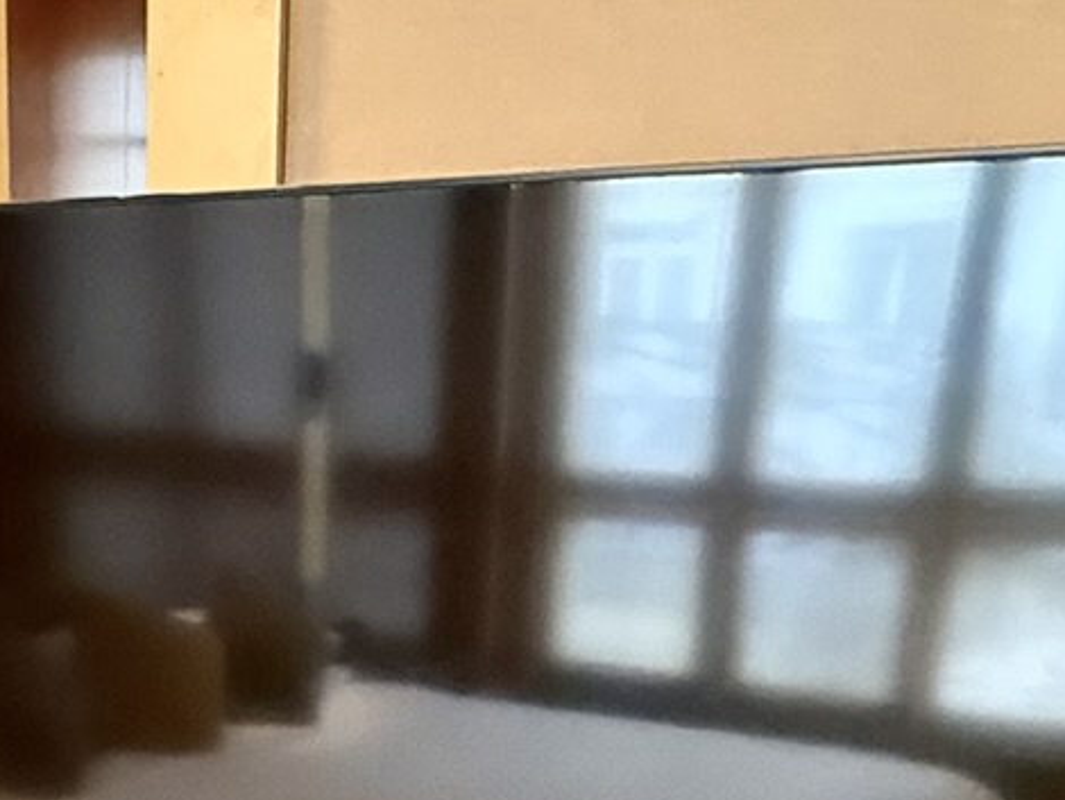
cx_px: 272
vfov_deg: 21.4
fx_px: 1878
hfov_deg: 31.1
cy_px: 1088
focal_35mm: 61
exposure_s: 1/33
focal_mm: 2.22
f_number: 2.2
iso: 1250
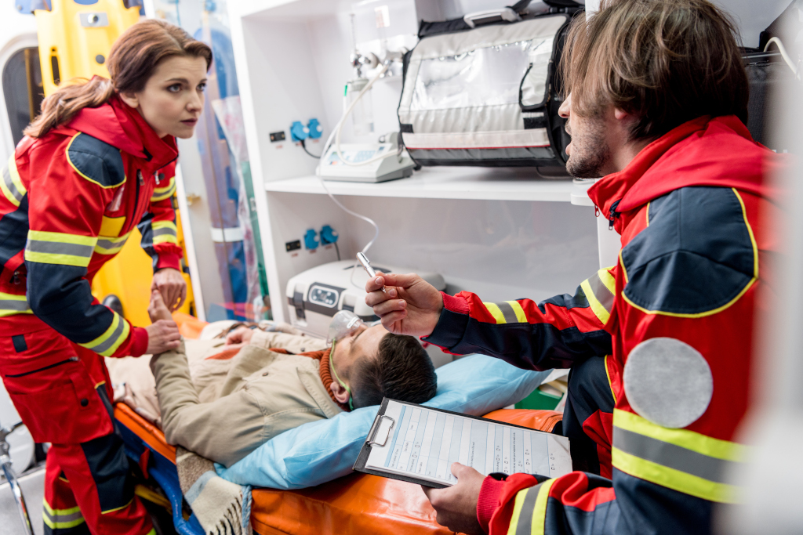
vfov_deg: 37.9
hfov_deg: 54.4
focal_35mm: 35
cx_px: 402
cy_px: 268
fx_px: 781
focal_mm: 35
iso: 250
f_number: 3.5
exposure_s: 1/200
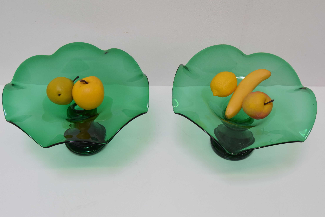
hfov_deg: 43.6
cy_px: 108
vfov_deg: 29.9
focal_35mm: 45
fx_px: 407
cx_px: 162
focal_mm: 30
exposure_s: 1/200
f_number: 7.1
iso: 1600
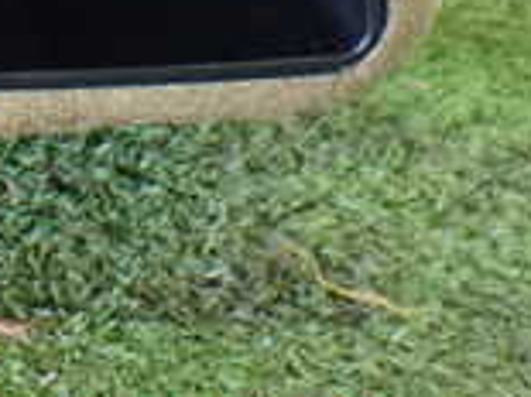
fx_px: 1778
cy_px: -291
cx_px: -175
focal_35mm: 116
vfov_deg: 11.9
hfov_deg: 16.0
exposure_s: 1/40
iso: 800
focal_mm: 5.4
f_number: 2.3
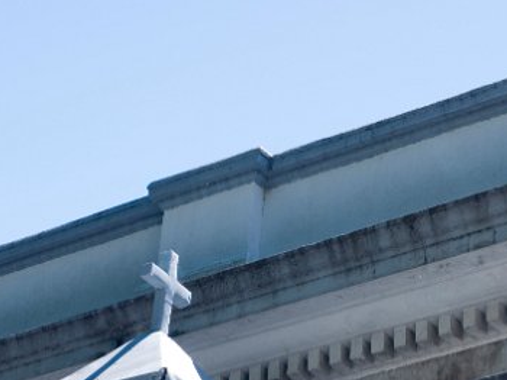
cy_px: 261
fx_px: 1932
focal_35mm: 132
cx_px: 319
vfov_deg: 11.2
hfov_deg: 14.9
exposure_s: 1/80
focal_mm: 50
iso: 100
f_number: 4
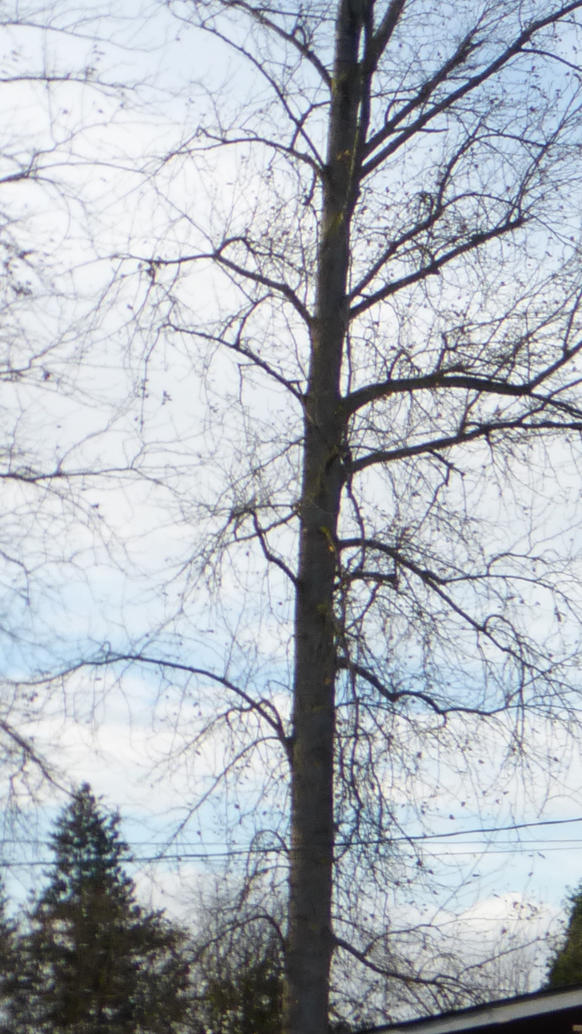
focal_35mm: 119
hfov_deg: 9.1
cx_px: 1428
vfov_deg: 18.0
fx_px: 3266
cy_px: 700
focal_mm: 6.9
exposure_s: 1/500
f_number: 3.9
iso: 100
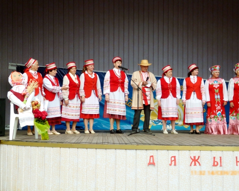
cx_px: 129
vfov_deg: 20.7
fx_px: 524
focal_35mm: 74
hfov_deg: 25.7
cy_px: 94
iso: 100
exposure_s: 1/200
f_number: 4.5
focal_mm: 12.3
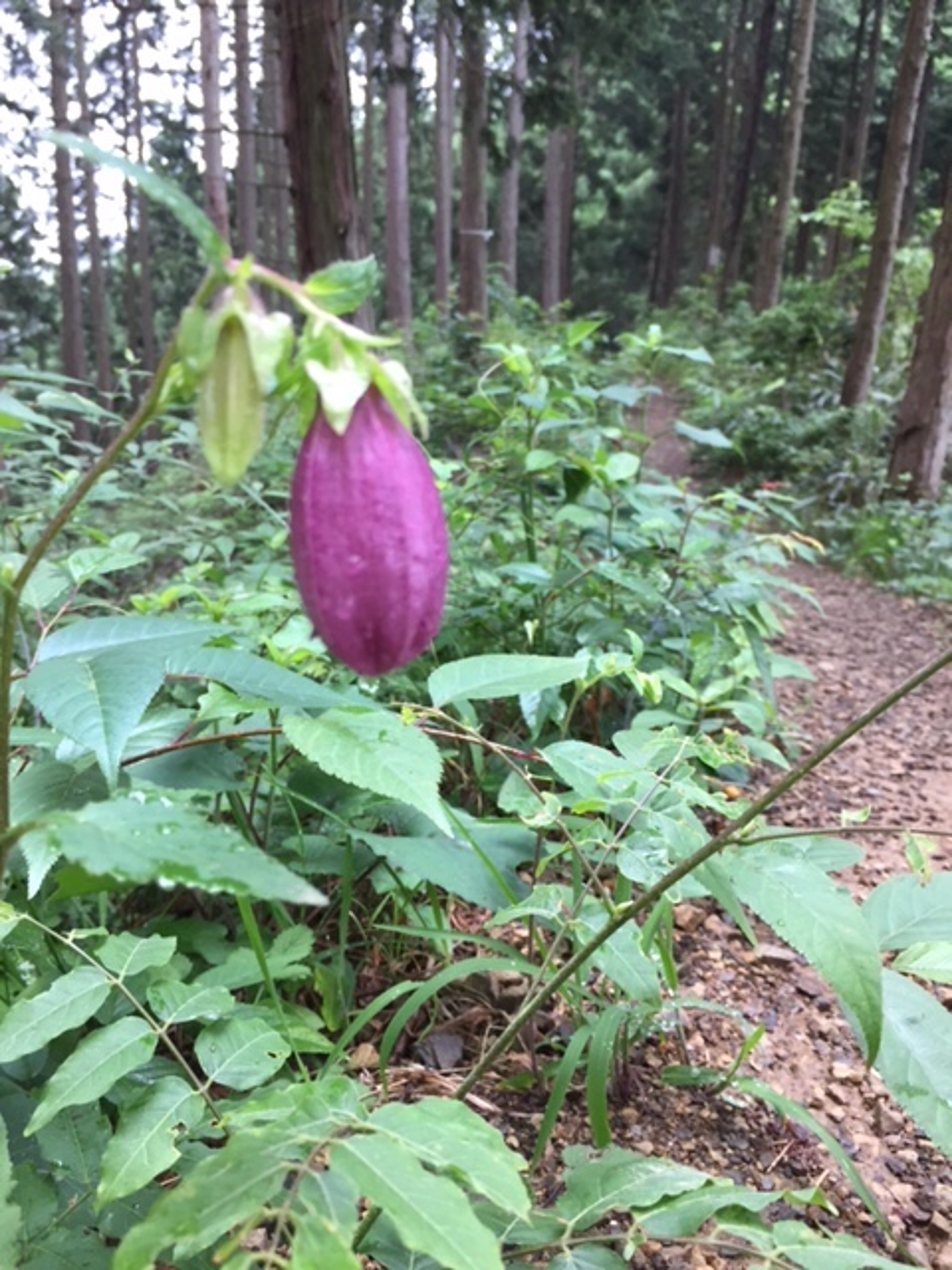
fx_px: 1063
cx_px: 476
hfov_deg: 48.2
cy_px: 635
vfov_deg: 61.7
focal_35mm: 29
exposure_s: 1/30
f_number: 2.2
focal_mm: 4.15
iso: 40
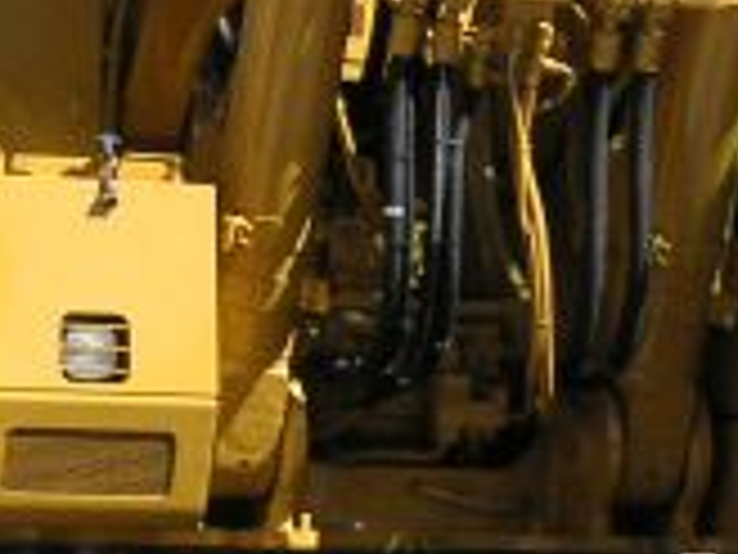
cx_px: 428
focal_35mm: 181
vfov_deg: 8.2
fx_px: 3859
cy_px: 324
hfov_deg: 10.9
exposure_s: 1/750
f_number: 2.8
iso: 50
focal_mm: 6.1
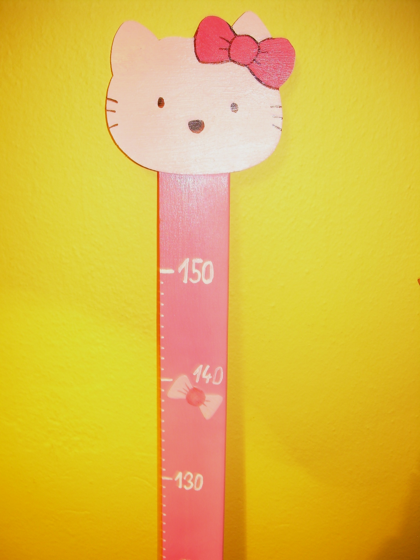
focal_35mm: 38
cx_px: 210
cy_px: 280
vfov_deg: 49.0
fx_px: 615
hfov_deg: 37.7
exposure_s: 1/2.6
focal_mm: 6.3
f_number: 2.8
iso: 59
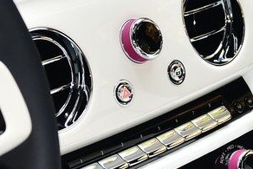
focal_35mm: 173
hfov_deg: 11.7
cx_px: 295
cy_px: 107
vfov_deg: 7.9
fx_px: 1216
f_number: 4
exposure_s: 1/50
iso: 200
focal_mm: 42
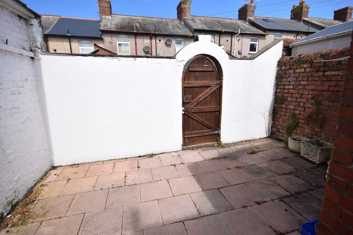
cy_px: 118
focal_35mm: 17
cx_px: 176
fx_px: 169
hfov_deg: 92.4
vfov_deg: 69.7
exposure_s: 1/400
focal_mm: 11.5
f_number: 10
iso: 200
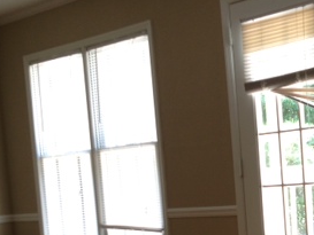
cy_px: 234
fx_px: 744
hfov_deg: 23.0
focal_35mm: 82
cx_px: 307
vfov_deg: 17.6
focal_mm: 4.28
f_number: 2.4
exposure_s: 1/30
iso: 64
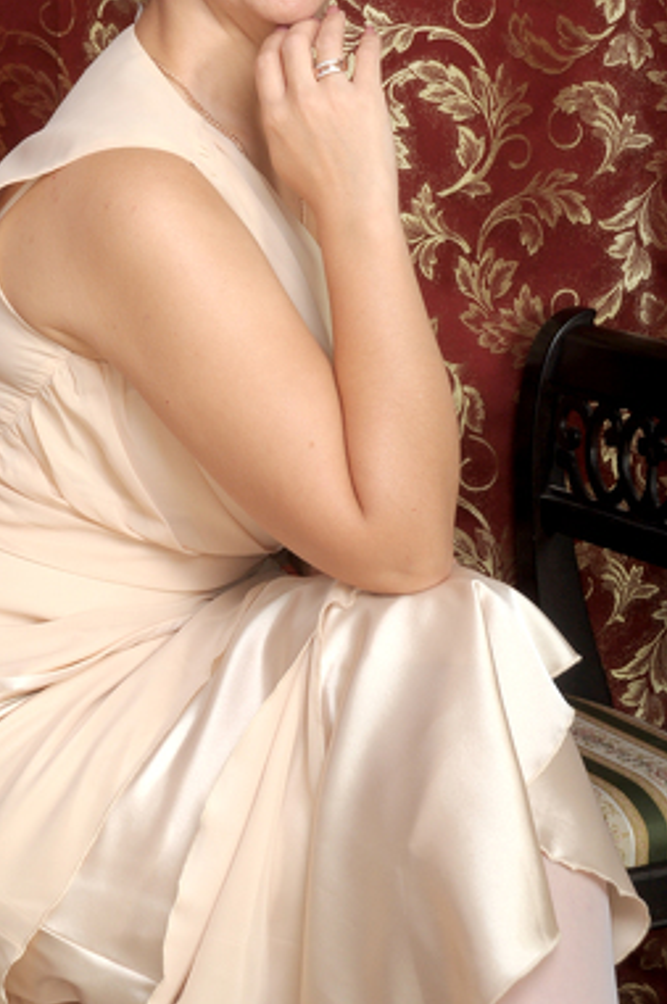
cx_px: 233
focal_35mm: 104
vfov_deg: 19.5
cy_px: 264
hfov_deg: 13.1
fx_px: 2898
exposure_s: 1/200
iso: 200
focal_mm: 44
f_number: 6.3
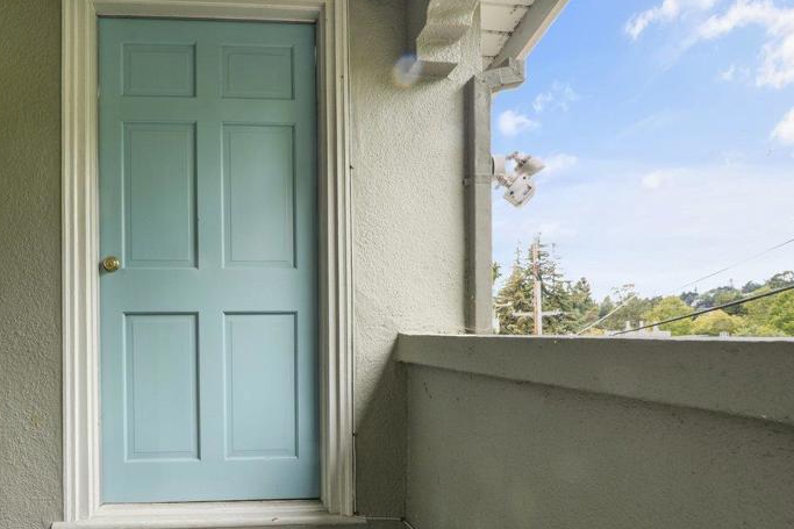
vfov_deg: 66.3
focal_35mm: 18
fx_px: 397
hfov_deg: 85.8
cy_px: 332
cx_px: 244
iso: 320
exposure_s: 1/20
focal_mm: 12
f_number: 11
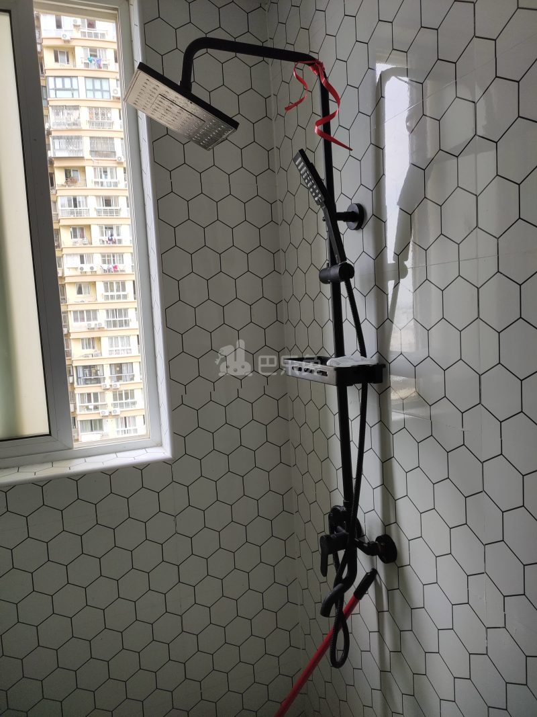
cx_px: 268
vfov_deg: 73.9
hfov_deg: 58.9
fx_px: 476
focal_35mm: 23
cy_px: 358
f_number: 1.79
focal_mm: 4.76
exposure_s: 1/259
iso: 85
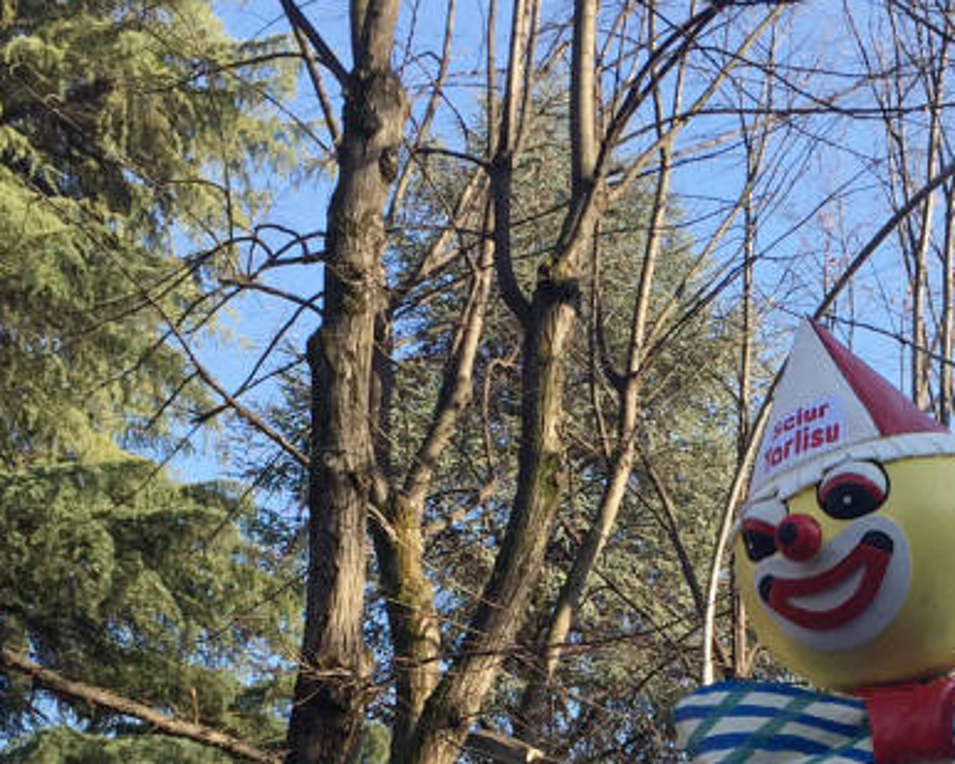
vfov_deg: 19.5
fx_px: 2120
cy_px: 846
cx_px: 715
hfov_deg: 25.1
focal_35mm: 75
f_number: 2.2
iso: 32
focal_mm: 4.15
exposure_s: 1/542
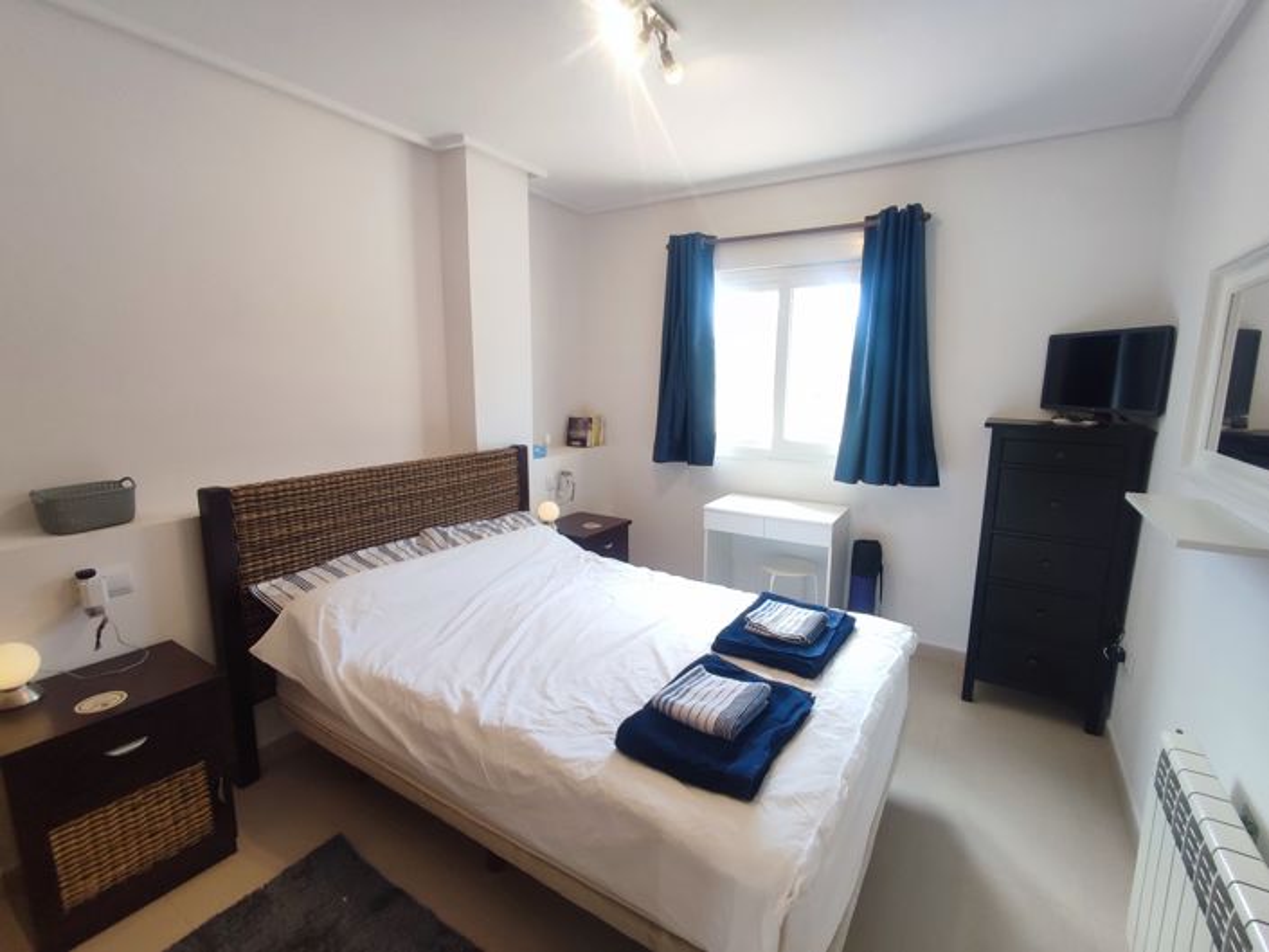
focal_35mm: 16
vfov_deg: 78.1
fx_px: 587
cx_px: 634
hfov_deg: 94.5
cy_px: 476
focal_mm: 1.65
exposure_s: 1/100
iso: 172
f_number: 2.2
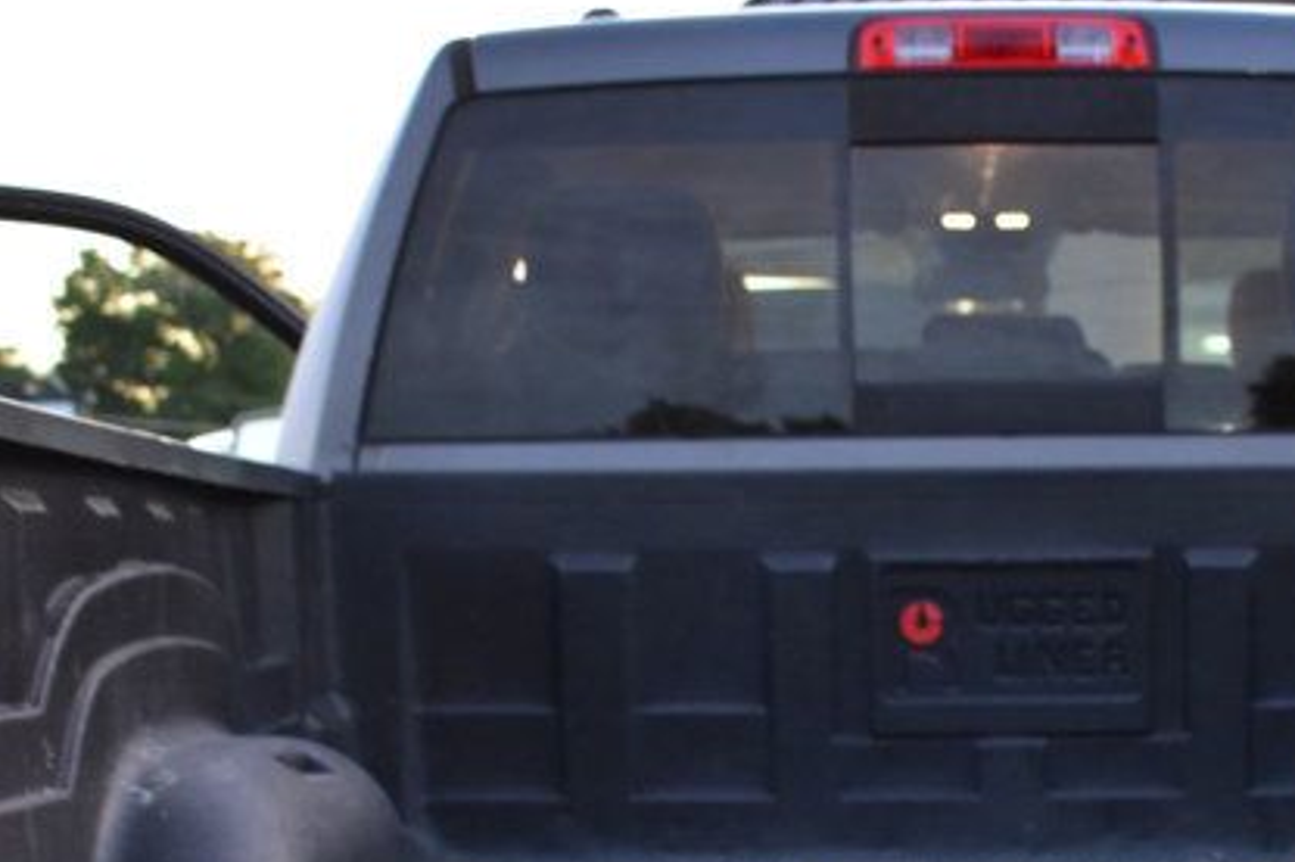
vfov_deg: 14.4
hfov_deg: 21.8
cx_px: 1043
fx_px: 3316
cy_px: 968
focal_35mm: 92
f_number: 4
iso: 1600
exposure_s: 1/10
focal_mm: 25
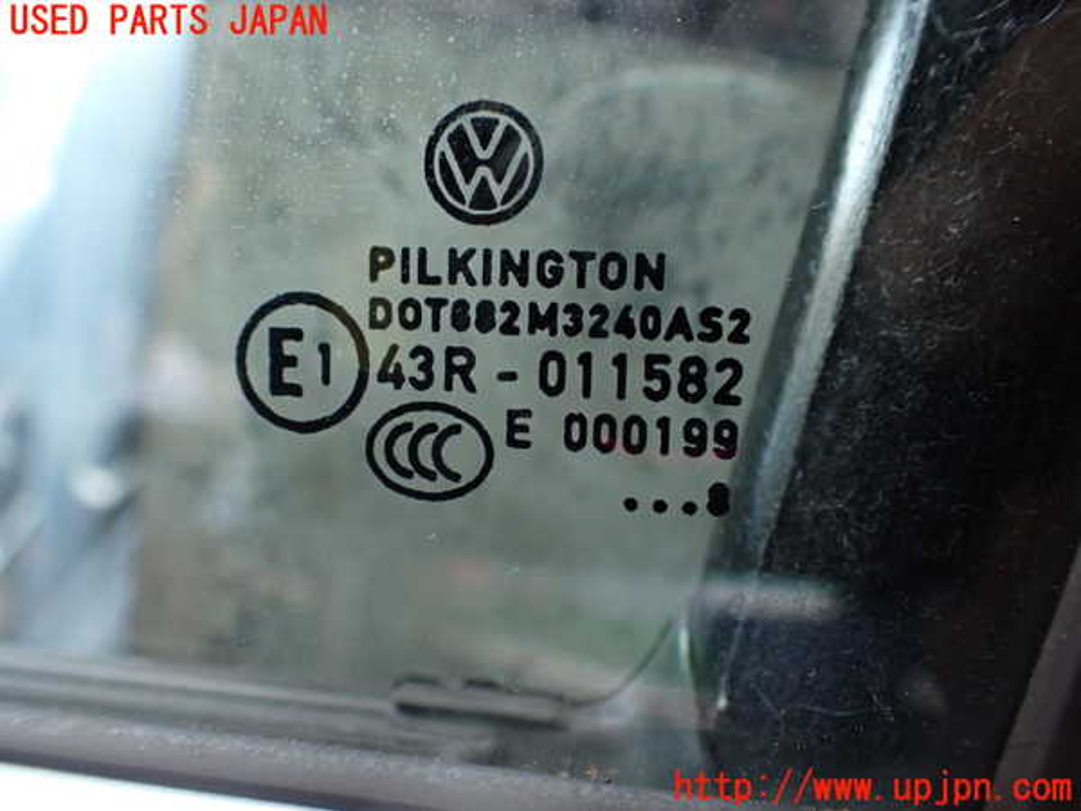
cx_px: 540
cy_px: 406
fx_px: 937
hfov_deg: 60.0
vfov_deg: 46.8
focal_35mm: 30
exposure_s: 1/125
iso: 400
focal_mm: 5.4
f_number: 2.3
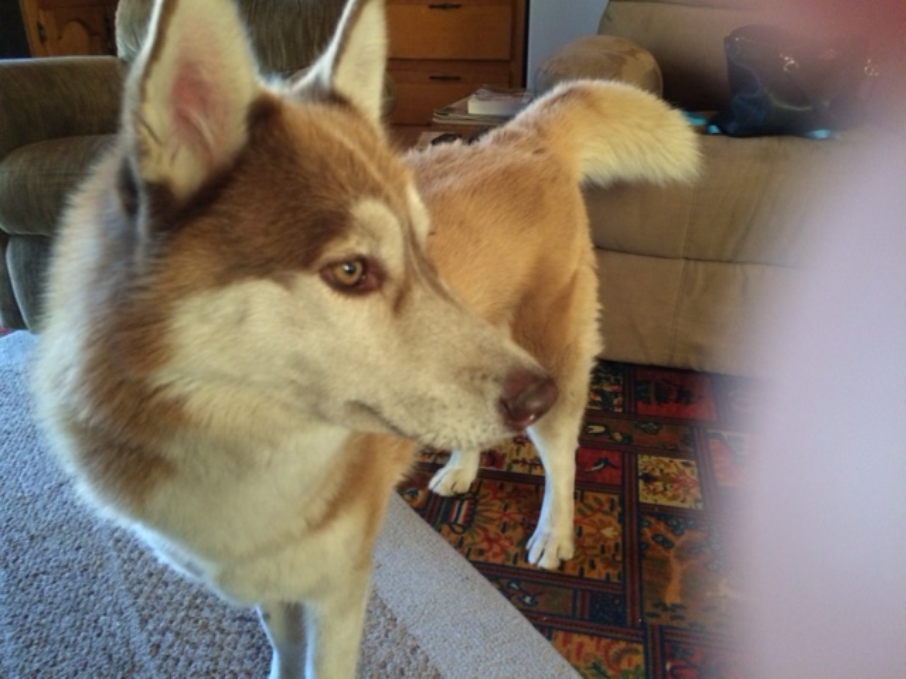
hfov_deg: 61.7
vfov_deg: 48.2
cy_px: 340
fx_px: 759
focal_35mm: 29
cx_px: 453
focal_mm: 4.15
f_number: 2.2
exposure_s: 1/17
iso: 250
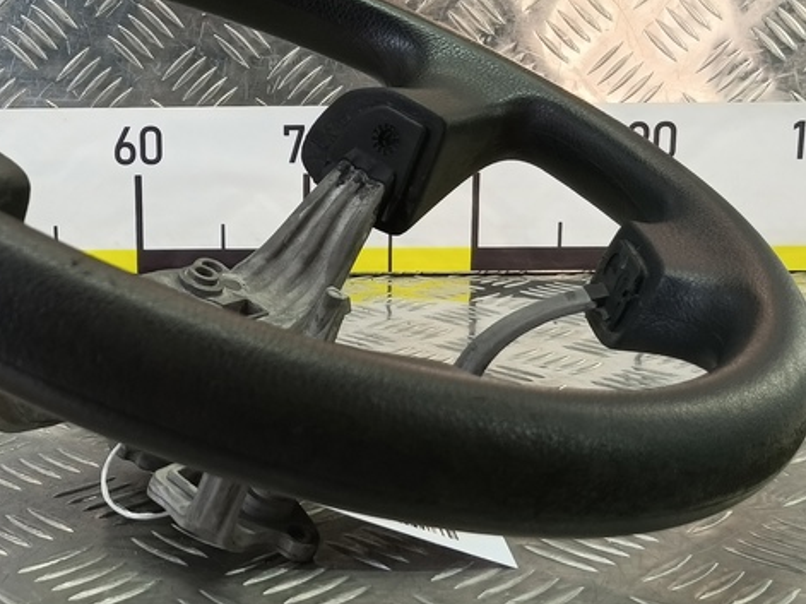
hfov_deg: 37.5
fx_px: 1164
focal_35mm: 50
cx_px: 234
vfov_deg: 29.1
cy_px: 257
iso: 122
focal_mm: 4.11
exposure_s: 1/50
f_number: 1.6
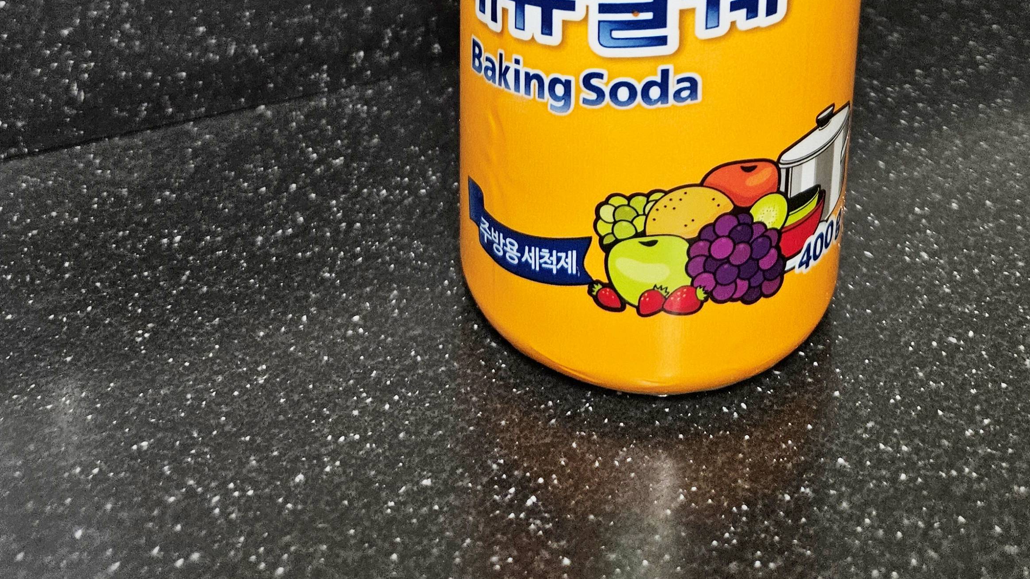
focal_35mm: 43
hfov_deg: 47.2
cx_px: 600
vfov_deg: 22.9
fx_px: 1174
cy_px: -271
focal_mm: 5.4
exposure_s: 1/120
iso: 250
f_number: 1.8
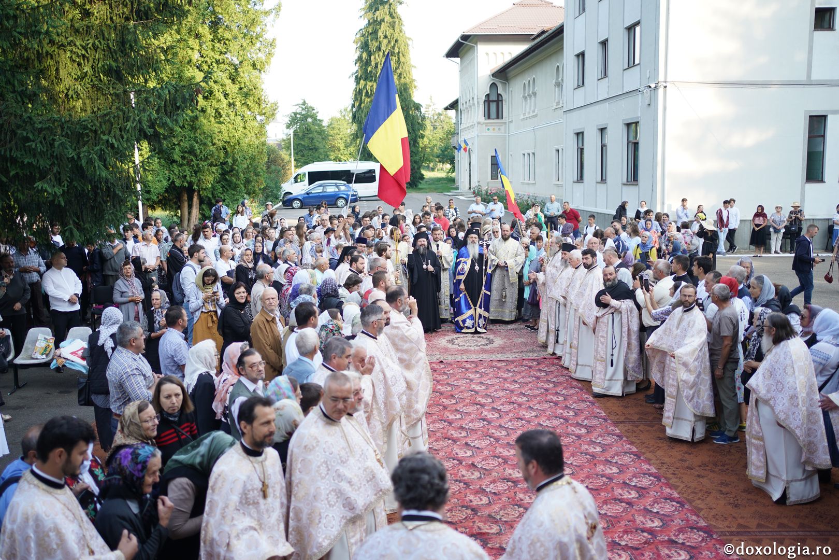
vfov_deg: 37.9
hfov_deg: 54.4
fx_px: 816
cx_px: 420
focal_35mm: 35
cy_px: 280
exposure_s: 1/500
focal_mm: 35
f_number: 2
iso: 160
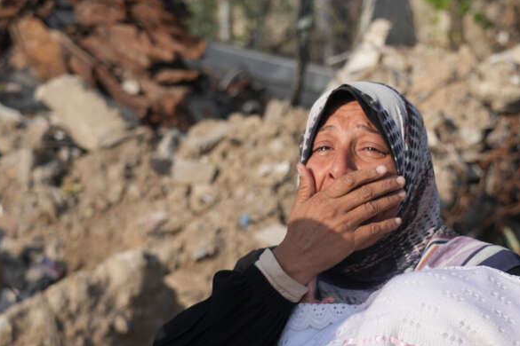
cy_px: 200
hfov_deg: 25.7
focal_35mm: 78
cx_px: 376
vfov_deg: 17.5
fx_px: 1127
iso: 400
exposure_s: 1/4000
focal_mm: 46
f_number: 4
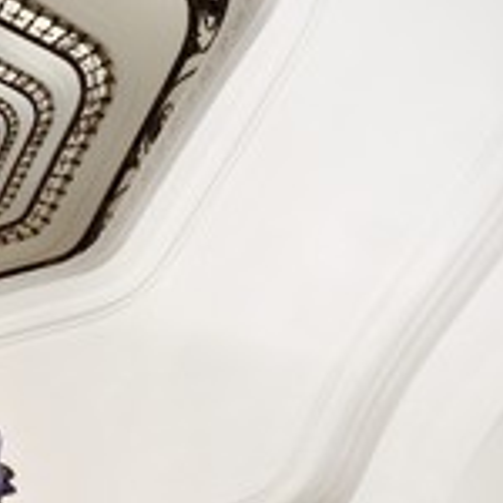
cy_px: 171
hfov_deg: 27.5
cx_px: -50
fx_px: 937
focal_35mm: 57
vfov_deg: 29.9
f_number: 11
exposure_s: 1.3
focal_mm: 24
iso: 200
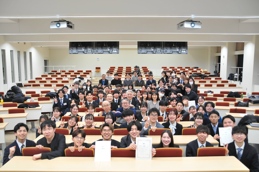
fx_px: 216
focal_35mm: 30
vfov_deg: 43.5
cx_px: 130
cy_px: 86
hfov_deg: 62.0
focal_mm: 20
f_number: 3.5
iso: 800
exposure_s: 1/80
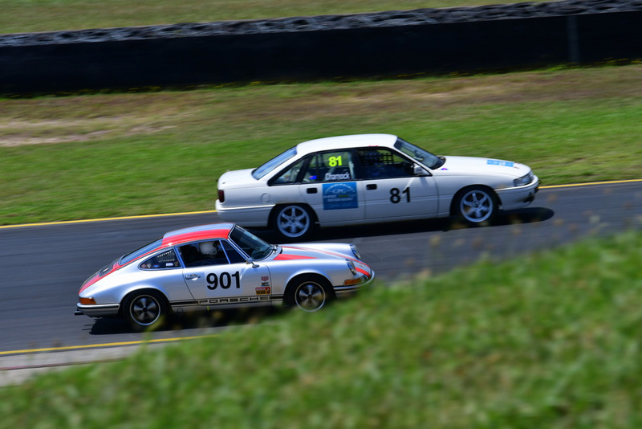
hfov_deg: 6.9
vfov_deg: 4.6
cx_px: 321
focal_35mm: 300
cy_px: 214
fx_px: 5352
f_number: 14
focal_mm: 200
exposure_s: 1/250
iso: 200
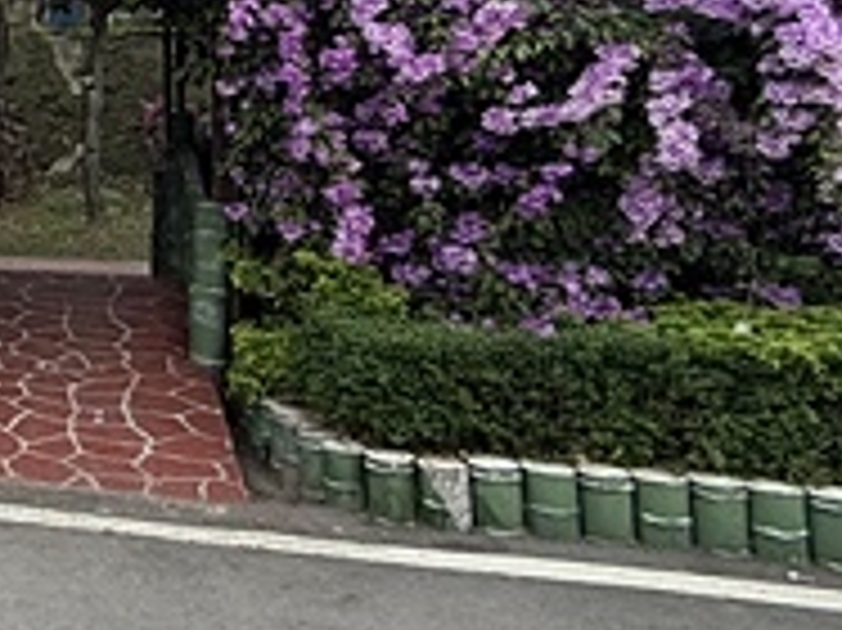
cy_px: 50
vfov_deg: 28.9
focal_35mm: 48
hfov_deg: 28.1
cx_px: -387
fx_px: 1167
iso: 200
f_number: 2.2
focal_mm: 2.22
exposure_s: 1/121
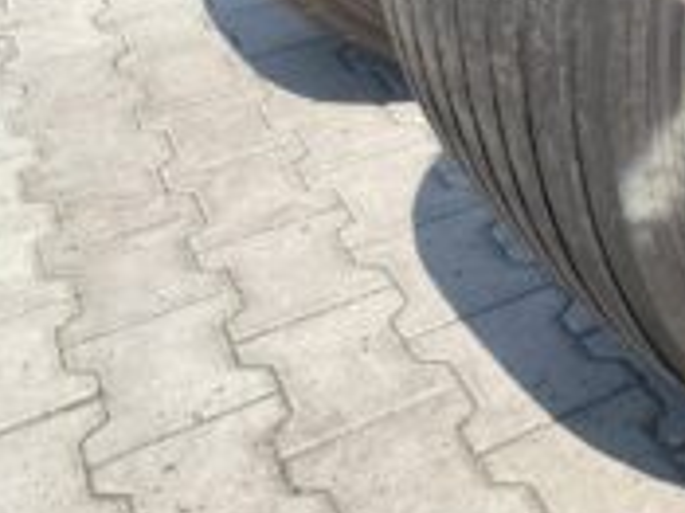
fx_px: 1266
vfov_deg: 21.4
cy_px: -84
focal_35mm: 64
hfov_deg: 26.7
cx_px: 834
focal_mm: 4.25
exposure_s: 1/1565
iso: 32
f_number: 1.8
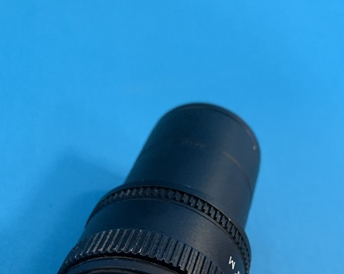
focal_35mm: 48
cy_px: 278
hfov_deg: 38.8
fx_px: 488
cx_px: 167
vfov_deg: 29.2
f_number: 1.8
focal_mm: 4.25
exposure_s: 1/50
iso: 320
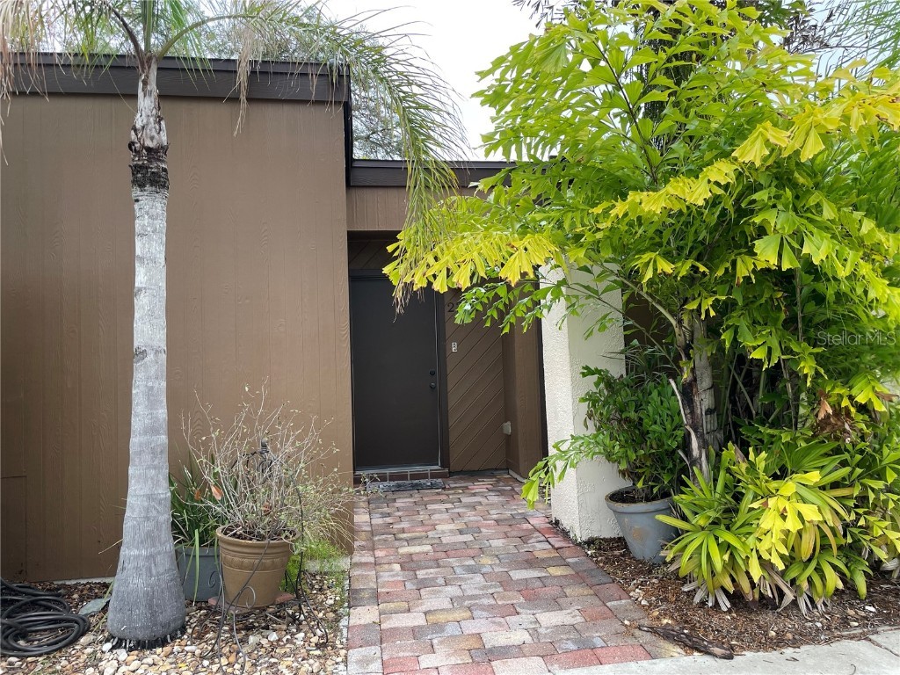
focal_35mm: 26
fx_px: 676
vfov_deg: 53.1
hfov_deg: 67.3
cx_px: 450
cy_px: 338
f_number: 1.6
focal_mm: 4.2
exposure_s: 1/121
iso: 50
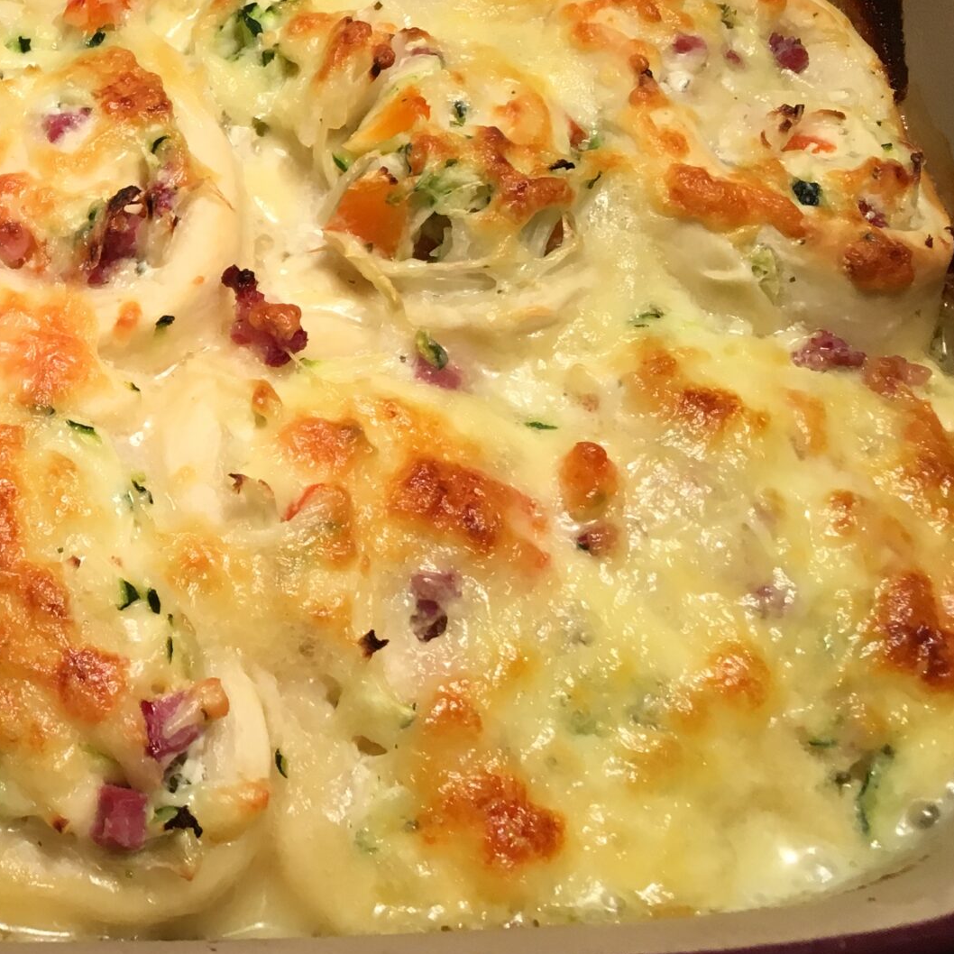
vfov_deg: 27.6
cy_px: 331
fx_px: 1933
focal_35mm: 62
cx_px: -172
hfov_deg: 25.1
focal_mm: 4.15
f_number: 2.2
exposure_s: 1/33
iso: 32
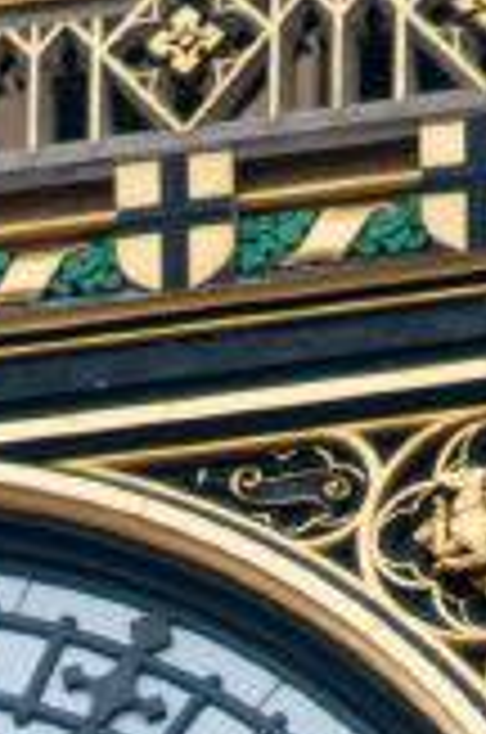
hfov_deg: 1.1
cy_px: 2706
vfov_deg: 1.6
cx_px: -718
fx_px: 25520
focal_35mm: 1255
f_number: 8
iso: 200
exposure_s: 1/250
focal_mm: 105
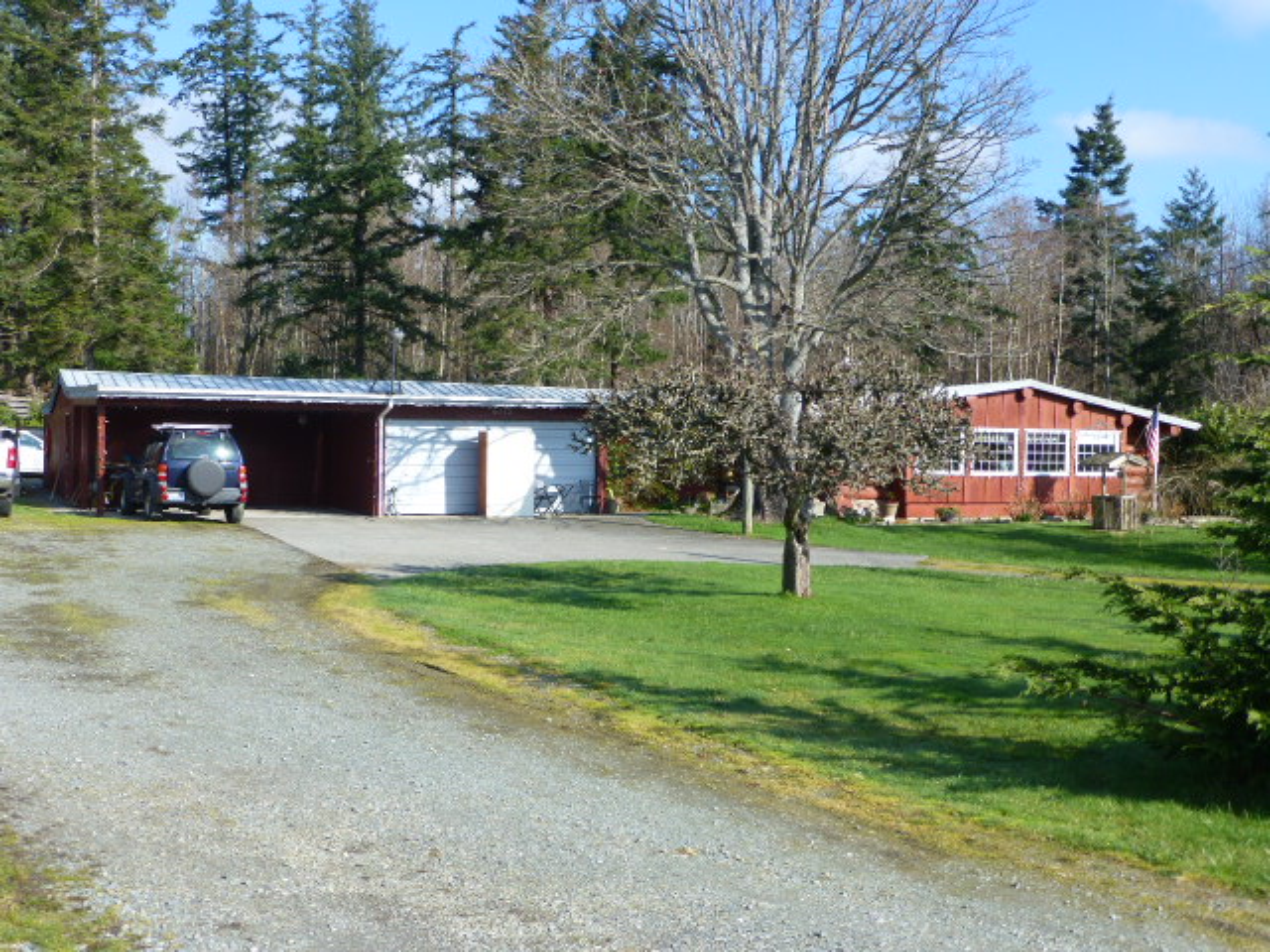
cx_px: 635
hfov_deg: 45.8
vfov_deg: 35.1
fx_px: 1504
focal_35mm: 41
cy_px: 476
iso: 100
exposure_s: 1/500
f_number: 3.9
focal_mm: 7.4
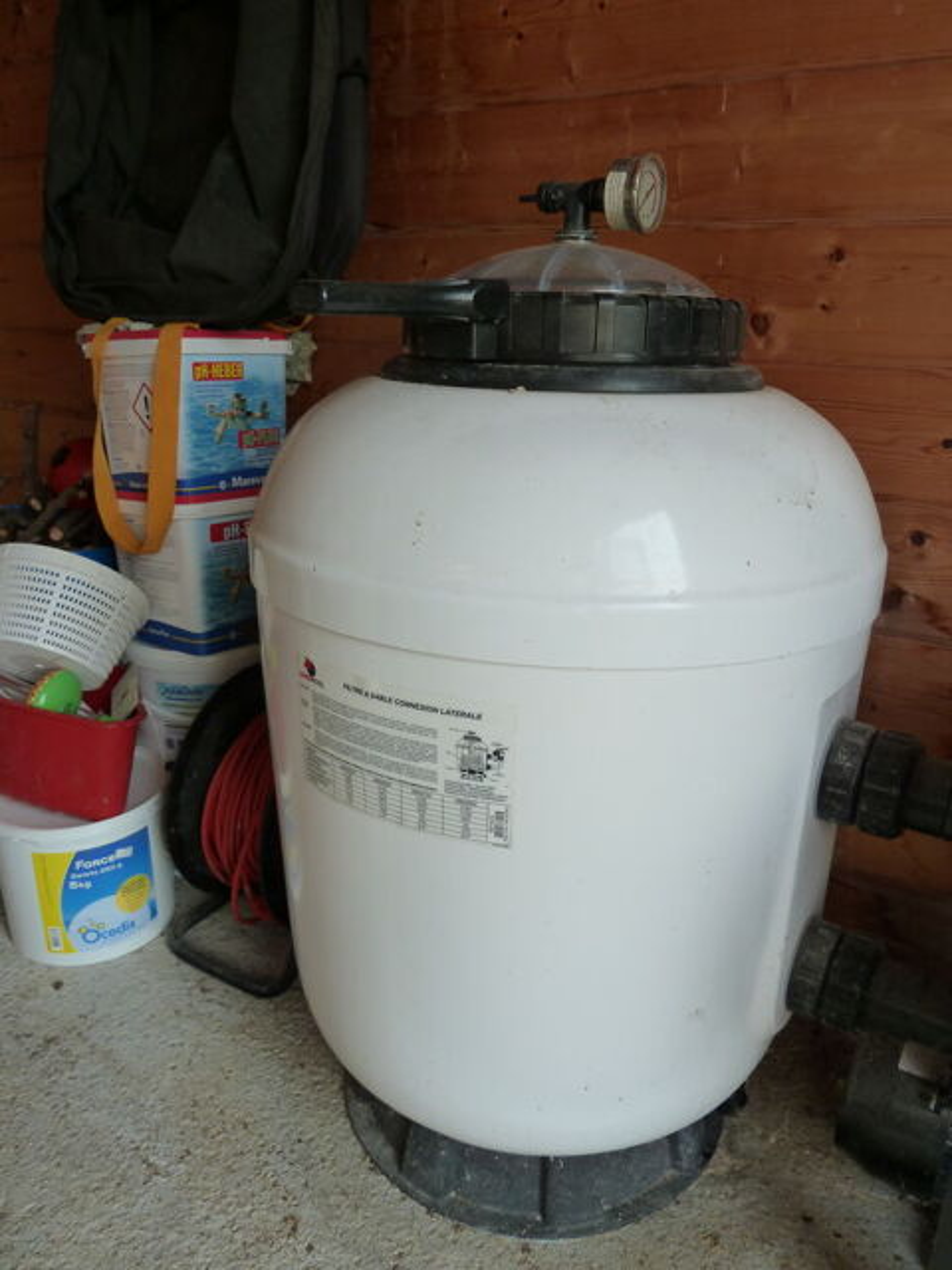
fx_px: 917
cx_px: 476
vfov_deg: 69.4
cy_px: 635
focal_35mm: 25
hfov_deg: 54.9
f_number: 3.3
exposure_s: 1/80
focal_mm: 4.1
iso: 125
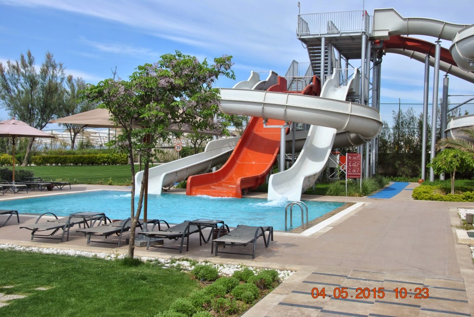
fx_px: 554
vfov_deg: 32.0
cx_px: 237
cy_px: 158
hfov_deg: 46.3
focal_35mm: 42
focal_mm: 28
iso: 100
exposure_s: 1/250
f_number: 8
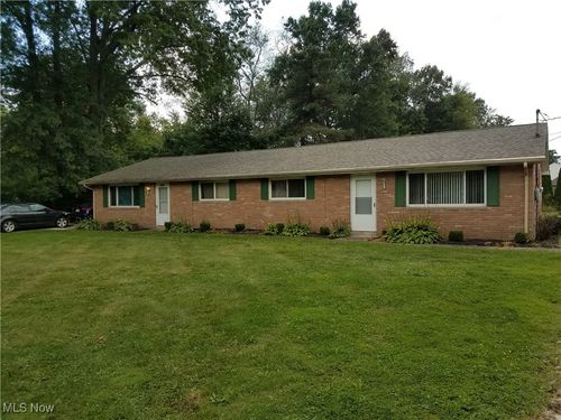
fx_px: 421
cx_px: 280
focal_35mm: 26
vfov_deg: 53.1
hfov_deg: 67.3
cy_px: 210
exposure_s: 1/1700
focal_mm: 4.2
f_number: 1.7
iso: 40
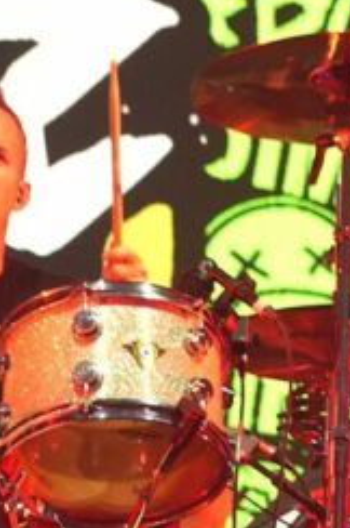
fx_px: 3837
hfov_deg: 5.1
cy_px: 253
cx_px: 812
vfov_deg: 7.9
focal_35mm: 262
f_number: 4
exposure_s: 1/160
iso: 1250
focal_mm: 37
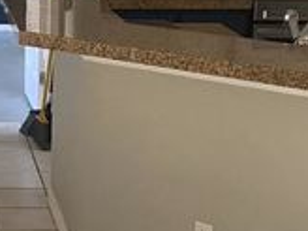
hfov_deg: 16.8
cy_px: 19
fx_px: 997
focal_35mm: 112
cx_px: -70
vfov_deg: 13.1
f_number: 1.8
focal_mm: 4.25
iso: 160
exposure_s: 1/60
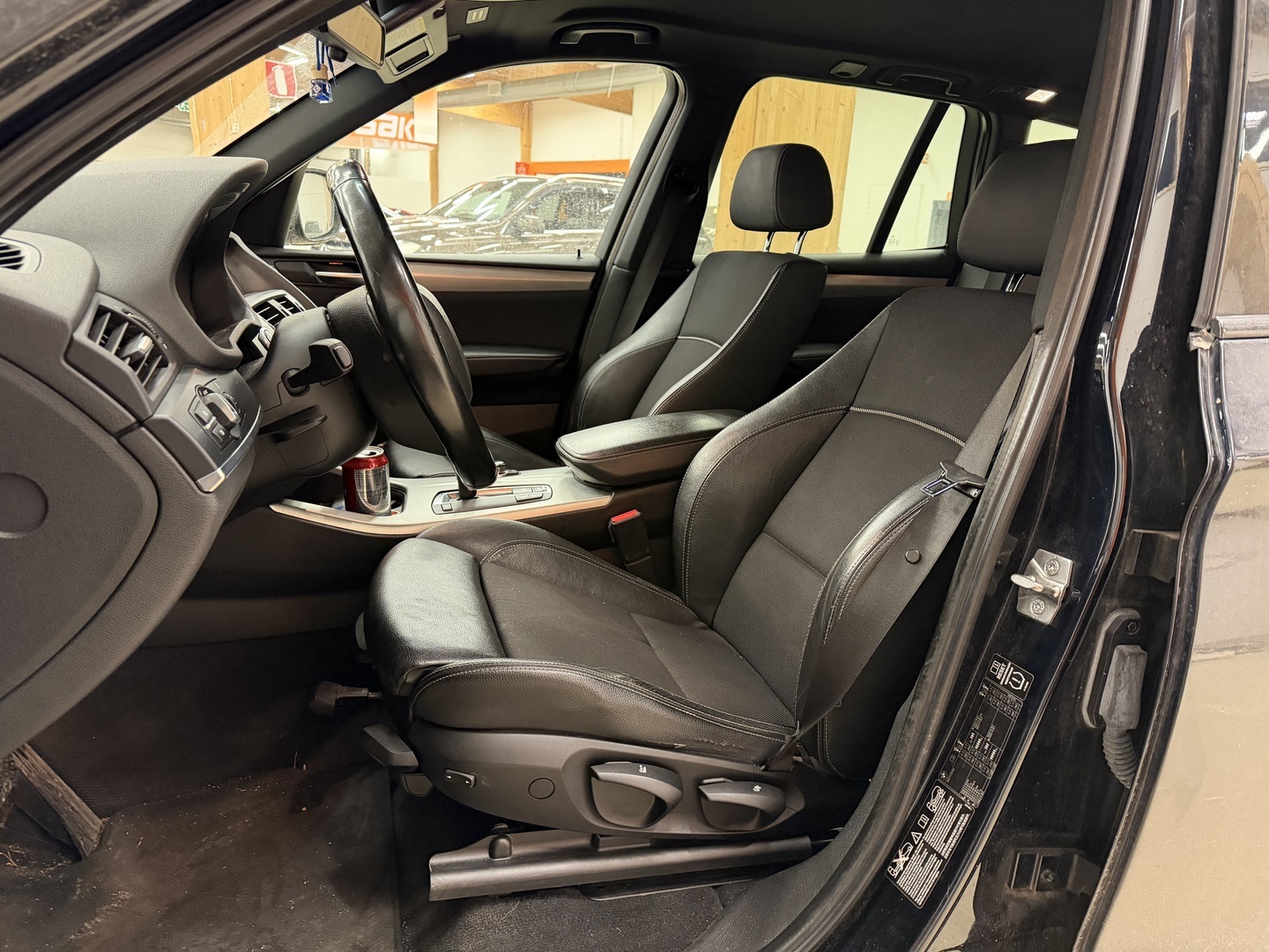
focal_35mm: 24
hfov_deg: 71.6
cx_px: 634
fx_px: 880
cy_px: 476
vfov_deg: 56.8
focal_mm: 6.76
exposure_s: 1/33
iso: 640
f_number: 1.78
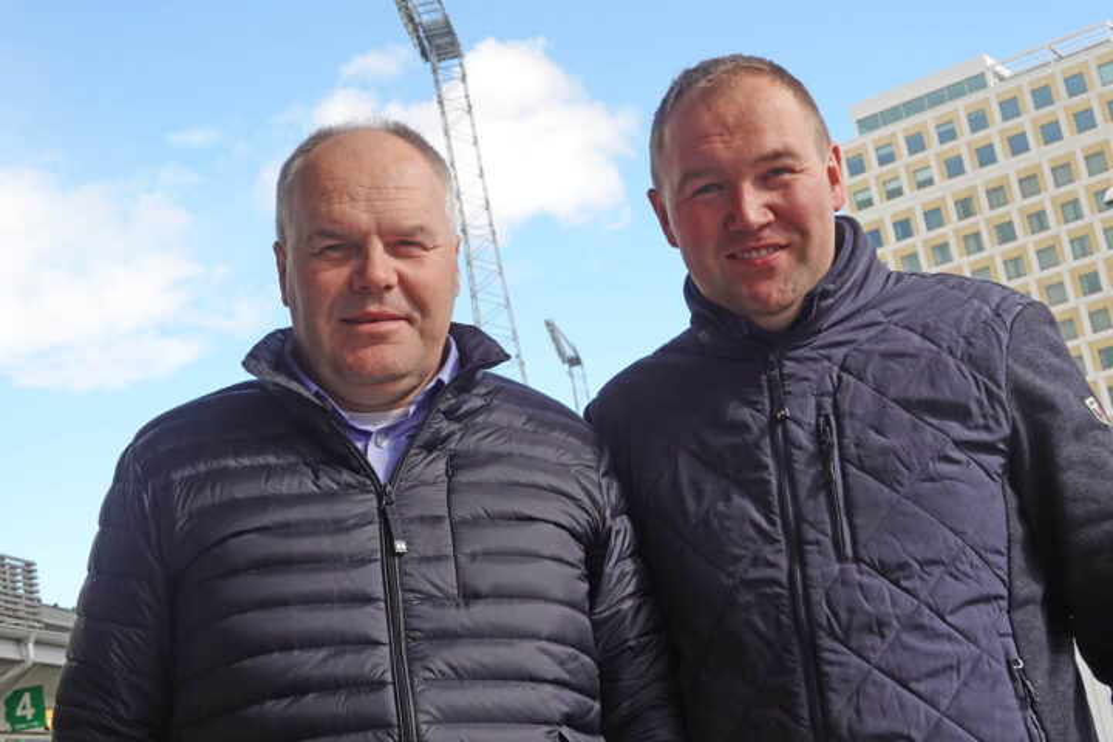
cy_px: 371
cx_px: 556
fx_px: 1762
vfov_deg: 23.8
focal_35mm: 57
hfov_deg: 35.1
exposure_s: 1/400
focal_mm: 21.12
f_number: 6.3
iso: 320
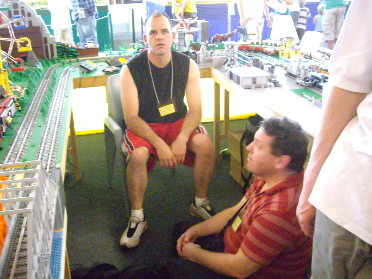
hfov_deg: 49.0
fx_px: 408
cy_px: 140
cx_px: 186
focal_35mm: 38
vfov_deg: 37.7
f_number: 2.7
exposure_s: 1/30
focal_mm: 6.2
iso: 1600
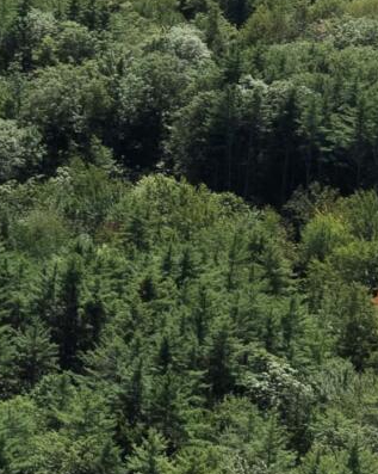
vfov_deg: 10.9
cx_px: -520
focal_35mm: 177
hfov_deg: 8.1
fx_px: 2478
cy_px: 73
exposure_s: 1/500
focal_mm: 12.29
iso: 100
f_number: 2.8
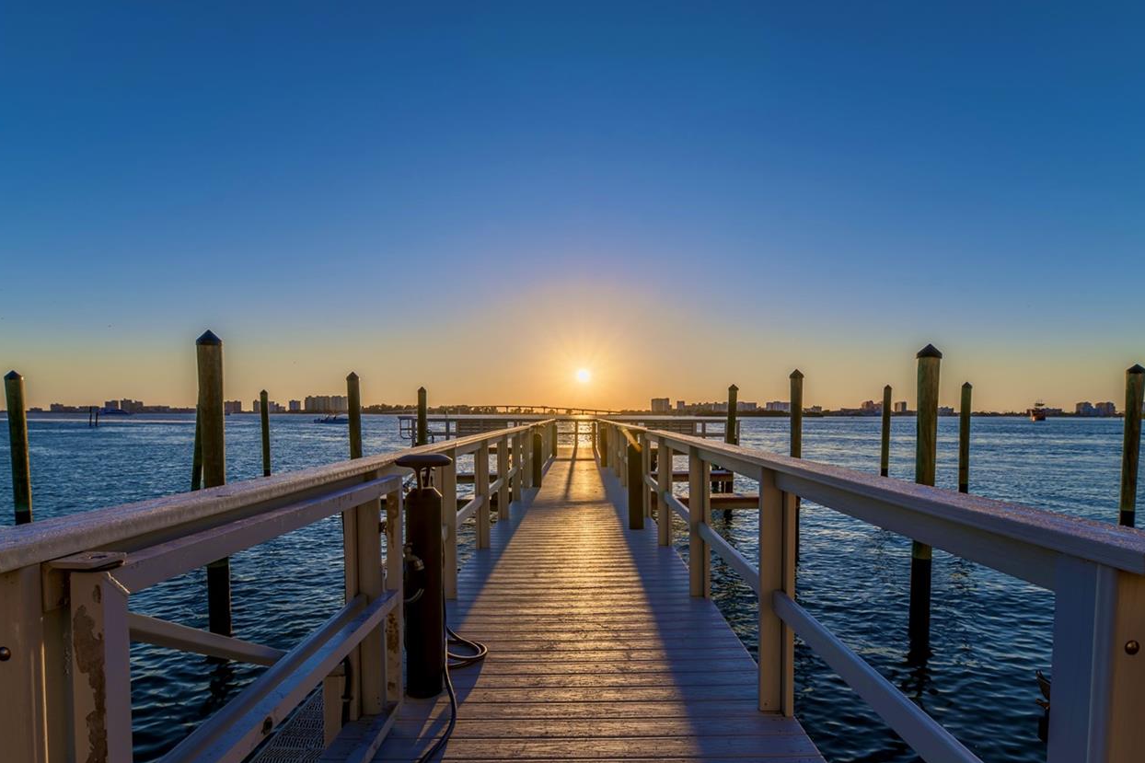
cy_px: 445
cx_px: 579
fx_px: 572
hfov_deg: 90.0
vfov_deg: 66.9
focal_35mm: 18
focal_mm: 14
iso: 64
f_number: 9
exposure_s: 1/1000
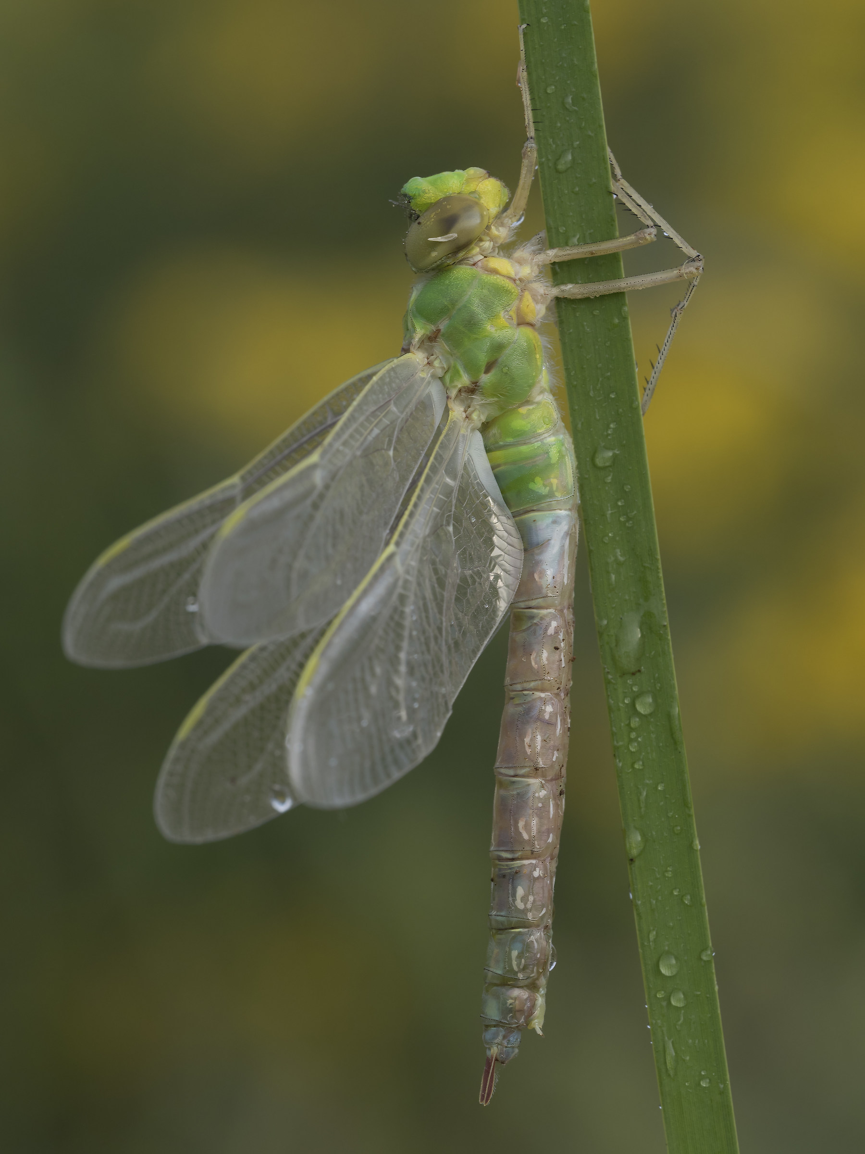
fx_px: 9995
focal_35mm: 300
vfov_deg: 6.6
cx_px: 432
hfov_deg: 5.0
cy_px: 577
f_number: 8
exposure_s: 1/160
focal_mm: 150
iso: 200
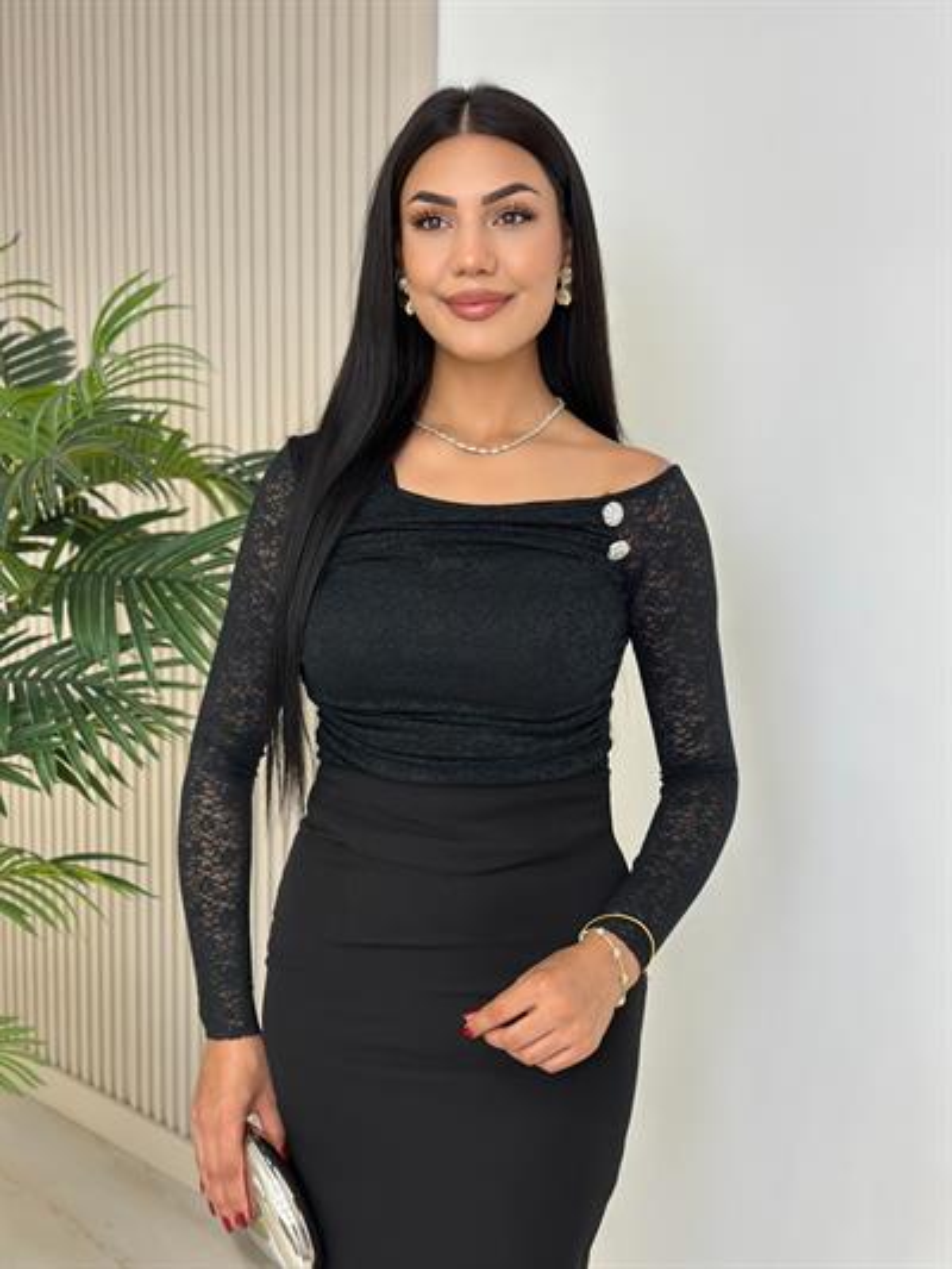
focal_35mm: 48
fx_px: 1759
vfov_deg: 39.6
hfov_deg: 30.3
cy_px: 634
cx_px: 476
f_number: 1.78
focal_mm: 6.86
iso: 100
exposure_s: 1/124
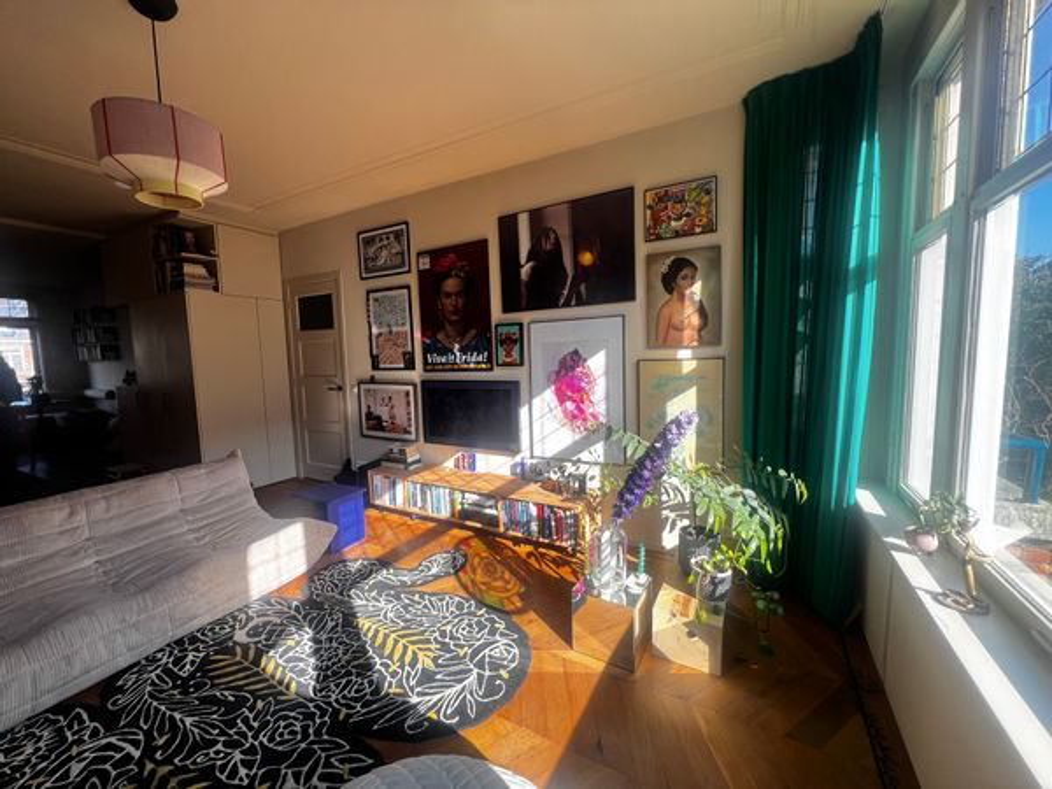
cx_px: 526
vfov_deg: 89.9
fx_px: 395
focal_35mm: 13
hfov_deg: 106.2
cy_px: 394
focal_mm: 1.57
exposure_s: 1/220
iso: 32
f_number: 1.8
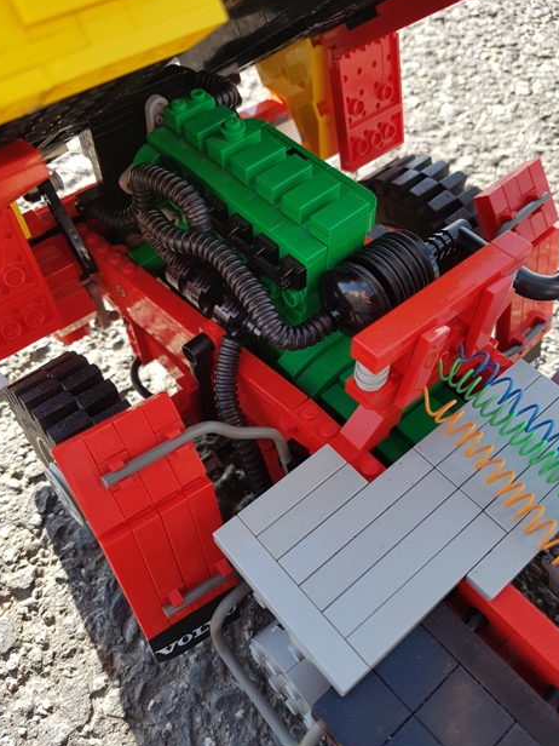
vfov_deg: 65.3
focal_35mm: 27
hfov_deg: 51.4
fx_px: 581
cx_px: 278
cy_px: 374
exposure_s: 1/404
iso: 50
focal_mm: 4.2
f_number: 1.7
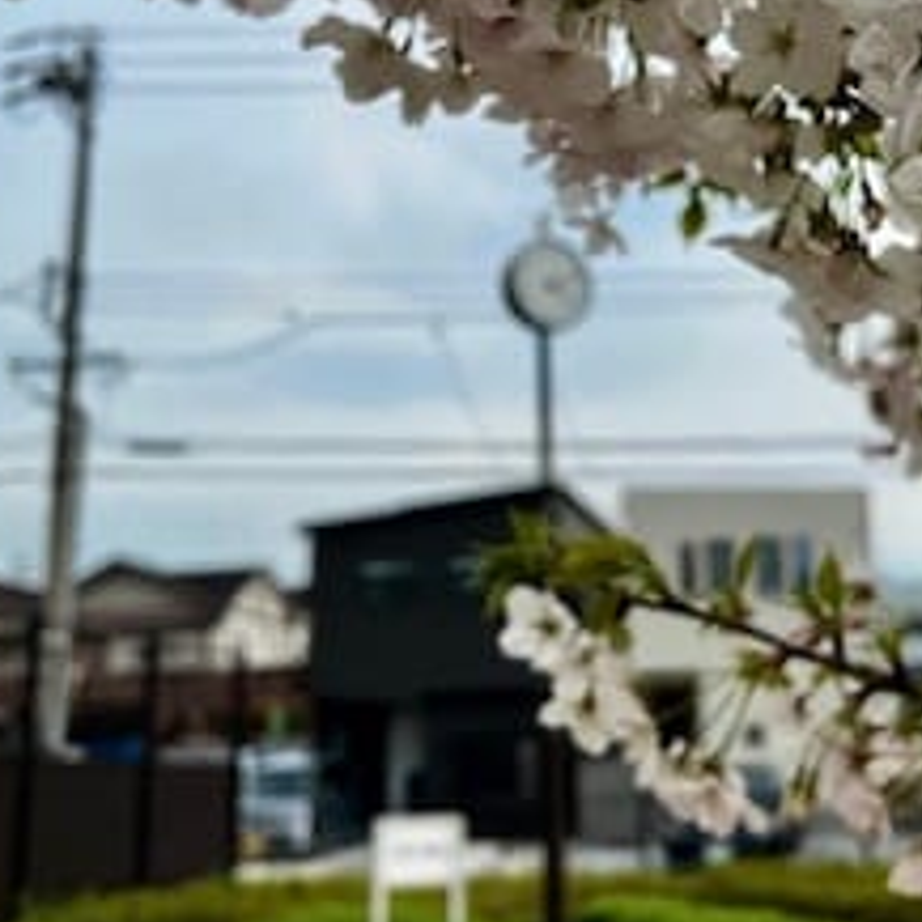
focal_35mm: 53
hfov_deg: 32.0
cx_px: 591
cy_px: 270
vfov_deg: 31.8
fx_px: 1597
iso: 50
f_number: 1.5
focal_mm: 5.7
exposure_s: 1/2123
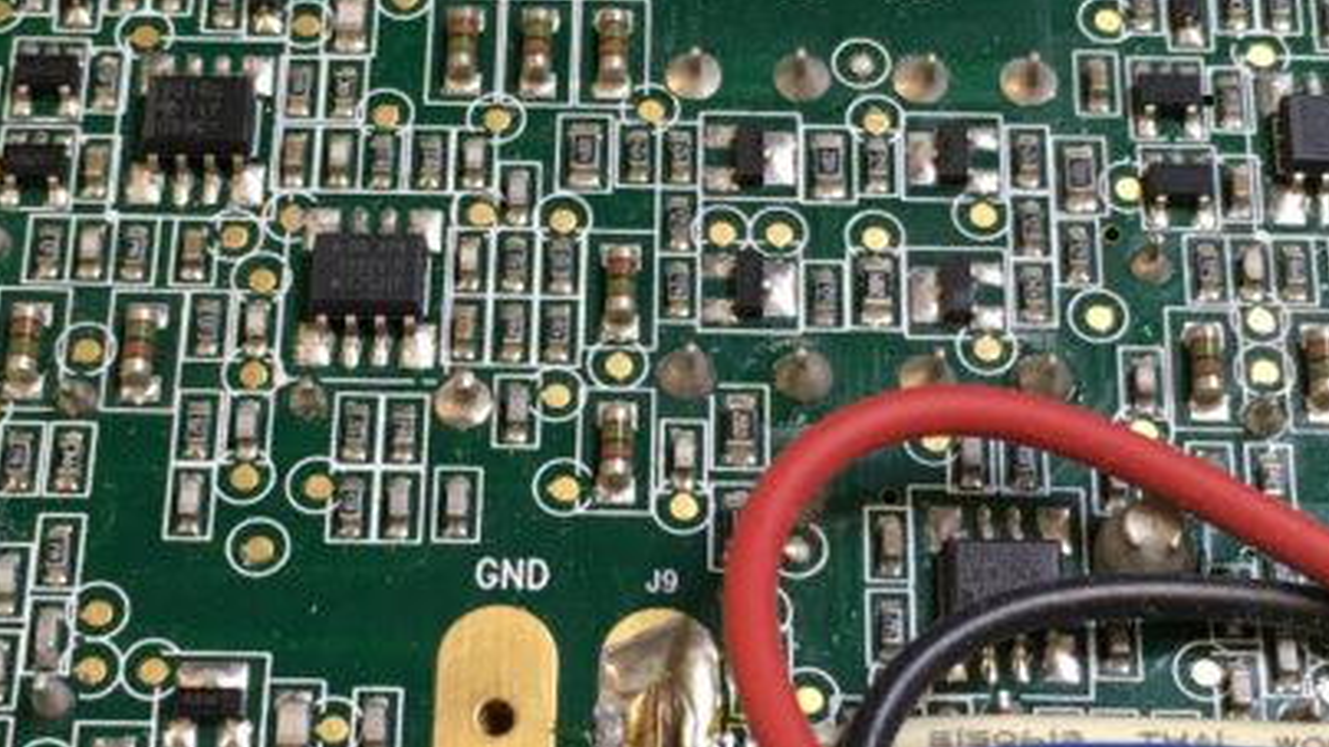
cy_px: 405
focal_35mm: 80
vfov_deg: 15.1
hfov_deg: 26.5
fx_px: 2818
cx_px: 671
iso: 40
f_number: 2.2
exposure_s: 1/33
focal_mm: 4.15
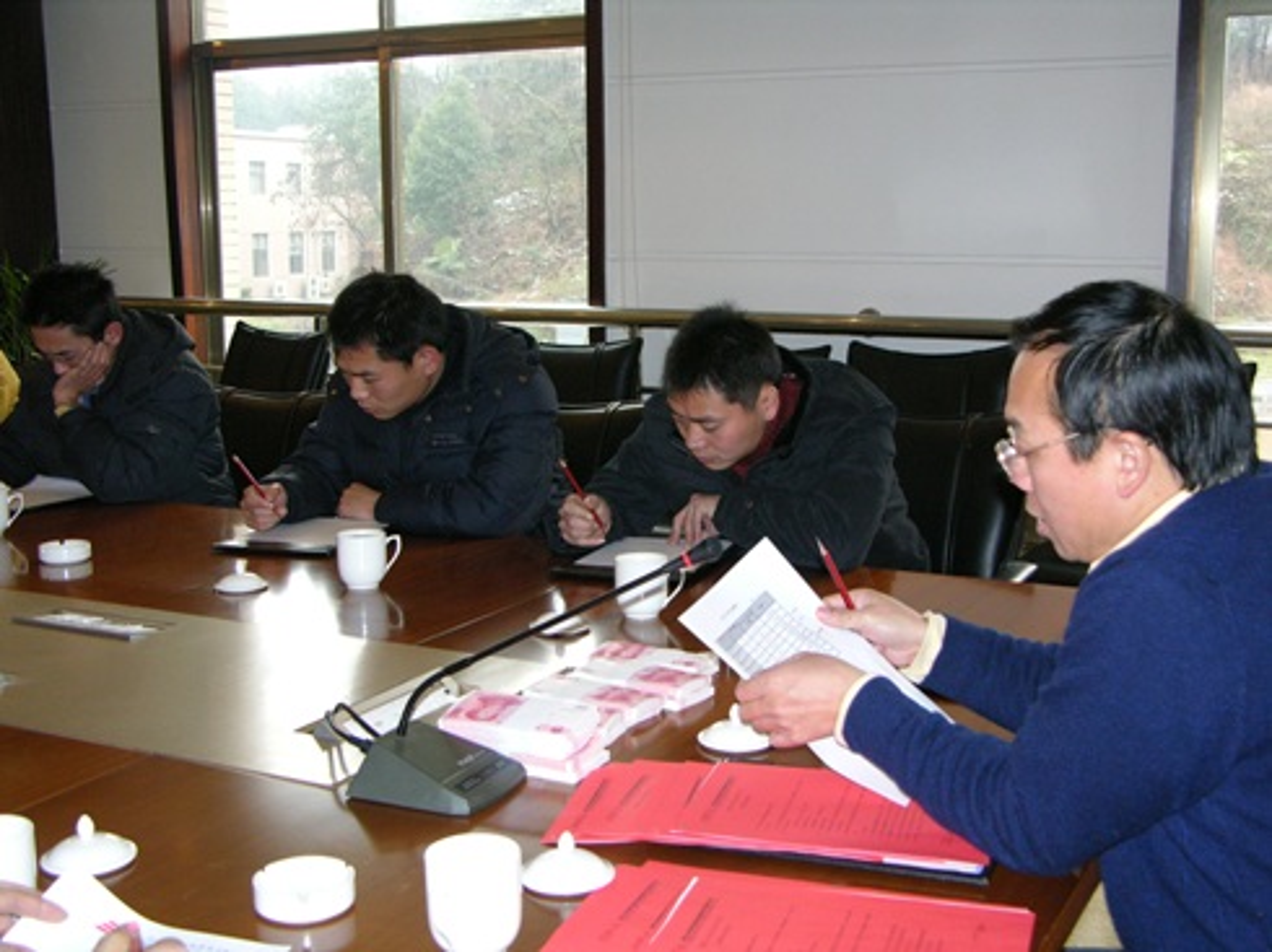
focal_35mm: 46
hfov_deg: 41.3
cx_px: 636
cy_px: 476
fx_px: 1689
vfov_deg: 31.5
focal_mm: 11.6
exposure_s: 1/60.1
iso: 200
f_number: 3
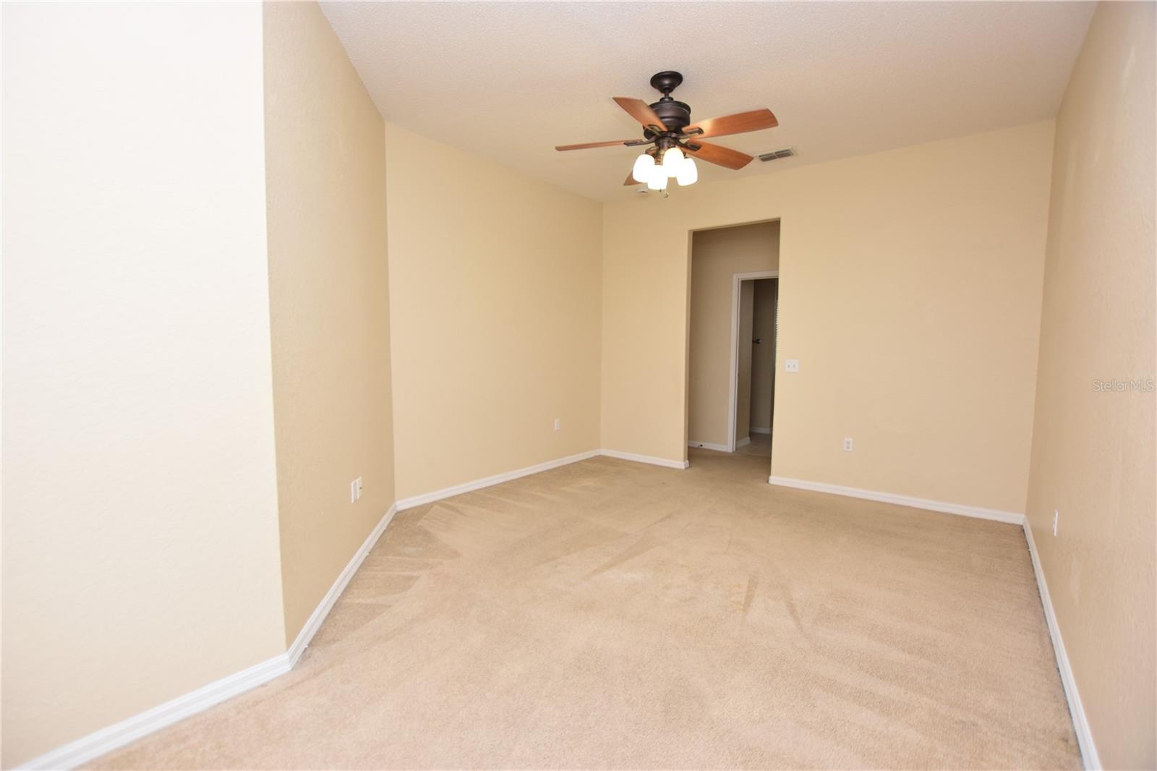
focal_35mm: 15
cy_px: 386
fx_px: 482
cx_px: 578
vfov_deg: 77.3
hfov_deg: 100.4
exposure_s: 1/60
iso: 360
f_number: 4
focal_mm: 10
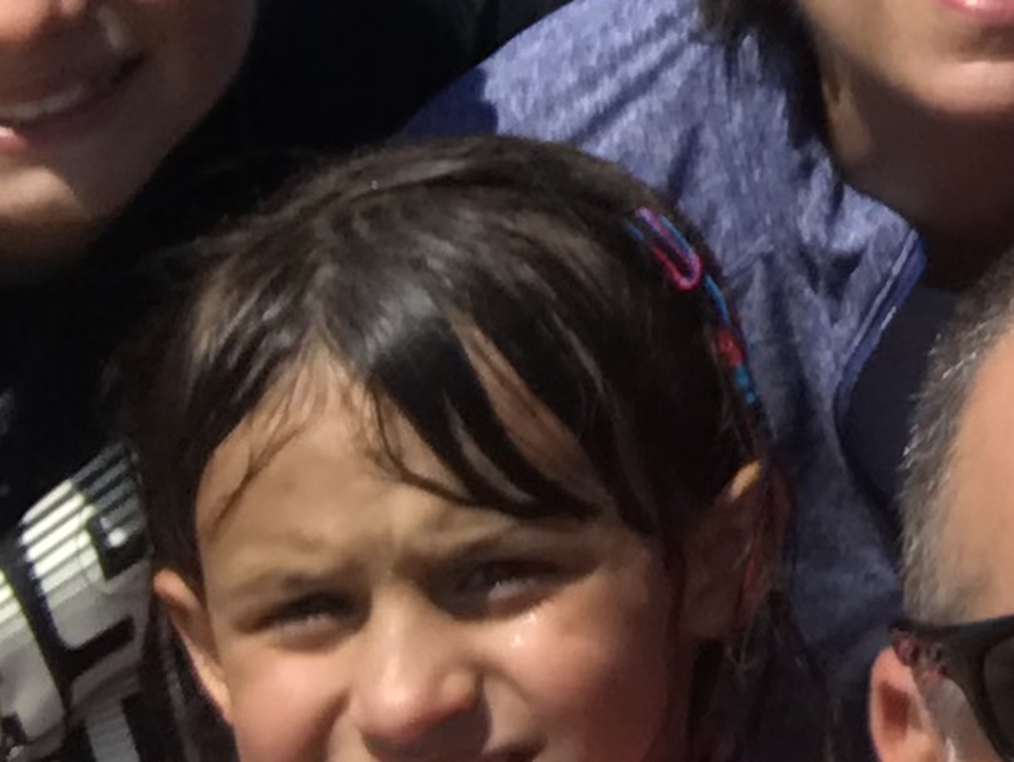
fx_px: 4574
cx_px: 1897
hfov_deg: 11.6
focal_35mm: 156
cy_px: -384
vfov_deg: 9.3
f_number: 2.2
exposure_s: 1/1353
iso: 25
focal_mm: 2.87
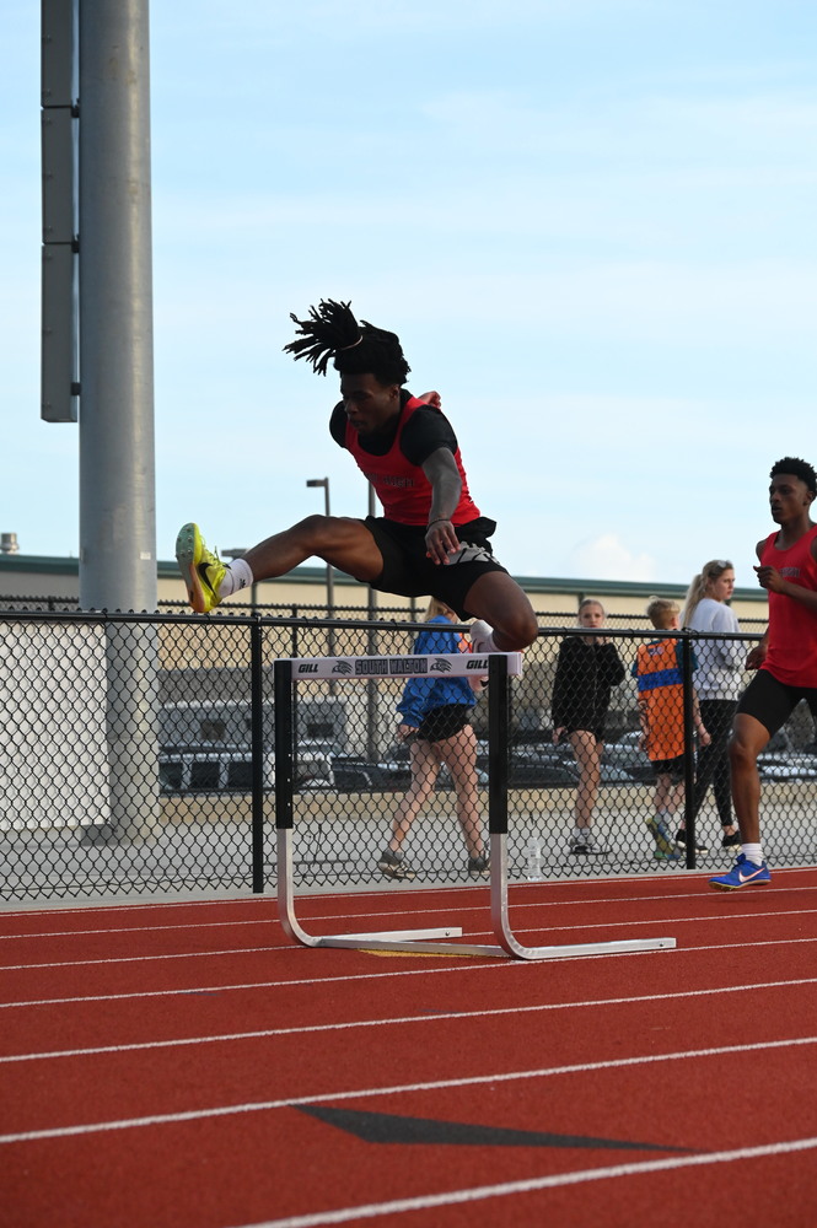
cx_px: 408
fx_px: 3308
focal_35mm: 97
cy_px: 614
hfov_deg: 14.1
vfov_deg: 21.0
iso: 2500
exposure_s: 1/3200
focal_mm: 97
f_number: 6.3
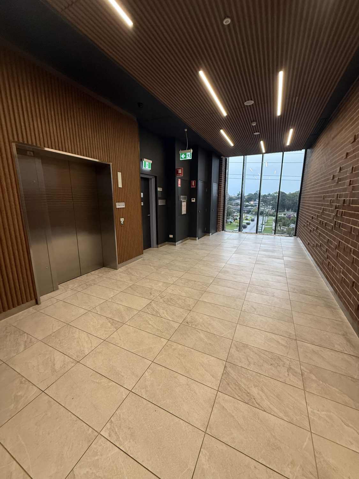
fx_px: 194
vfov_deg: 102.1
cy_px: 240
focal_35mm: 14
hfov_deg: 85.7
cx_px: 180
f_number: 2.2
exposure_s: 1/71
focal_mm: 2.22
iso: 320
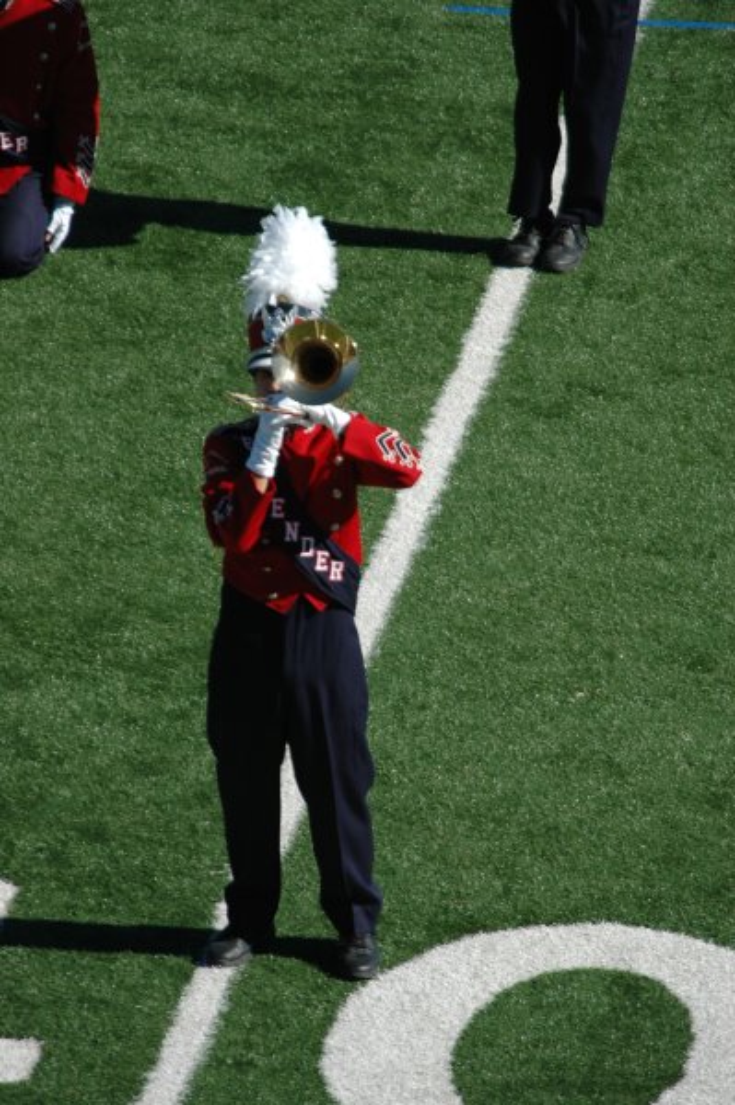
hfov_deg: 2.3
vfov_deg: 3.4
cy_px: 552
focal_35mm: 600
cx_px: 368
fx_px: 18405
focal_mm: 400
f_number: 5.6
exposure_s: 1/800
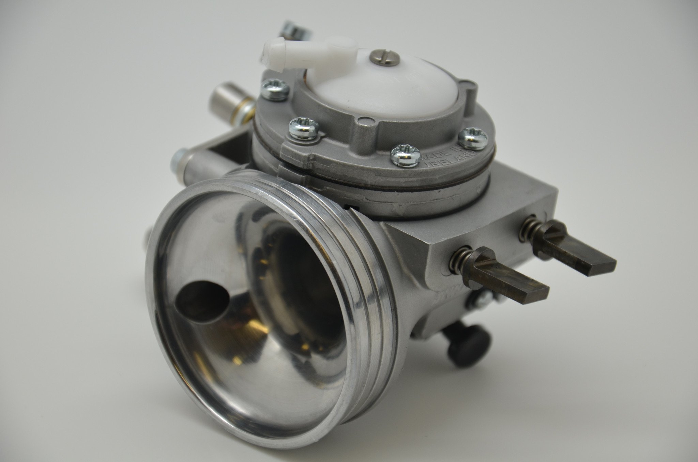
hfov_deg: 15.2
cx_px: 349
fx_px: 2612
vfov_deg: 10.1
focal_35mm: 135
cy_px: 231
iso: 200
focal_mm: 90
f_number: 6.3
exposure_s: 1/160
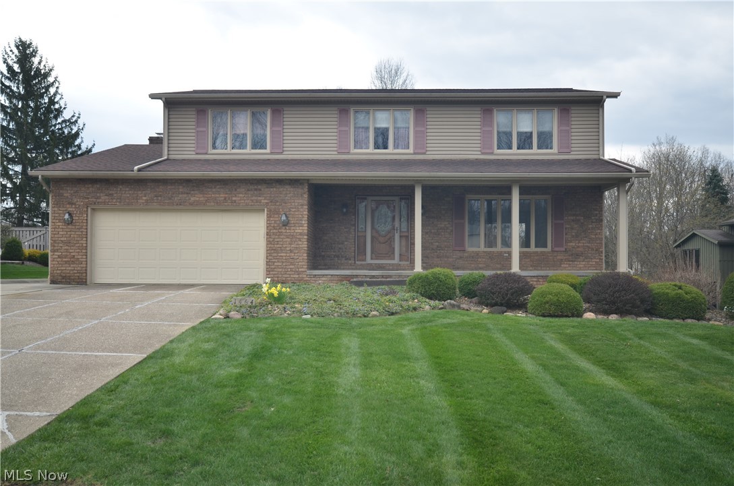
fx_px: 610
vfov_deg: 43.4
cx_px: 367
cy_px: 243
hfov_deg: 62.0
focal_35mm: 30
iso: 200
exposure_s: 1/200
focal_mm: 20
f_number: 7.1
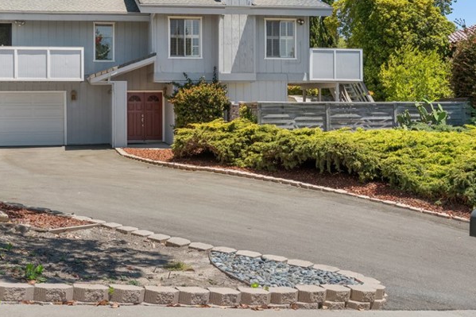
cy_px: 101
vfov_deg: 25.3
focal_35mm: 53
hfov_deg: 37.5
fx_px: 701
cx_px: 212
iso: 1000
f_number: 8
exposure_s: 1/640
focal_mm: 31
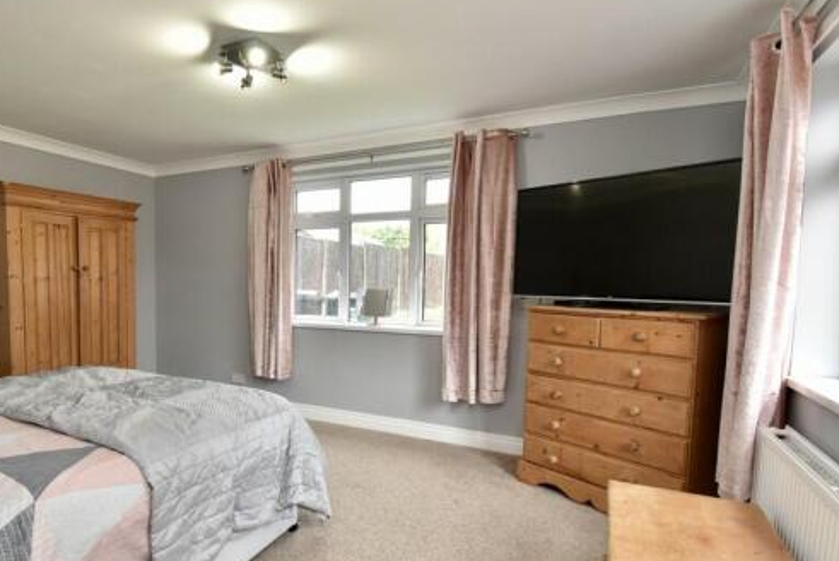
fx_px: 466
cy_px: 324
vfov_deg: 61.7
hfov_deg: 82.4
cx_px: 315
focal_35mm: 20
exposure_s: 1/60
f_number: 7.1
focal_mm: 10
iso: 800
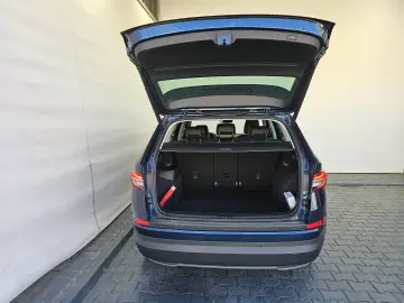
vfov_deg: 58.9
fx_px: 268
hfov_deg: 73.9
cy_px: 152
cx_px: 202
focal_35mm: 23
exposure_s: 1/100
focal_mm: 6.3
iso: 25
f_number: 1.7
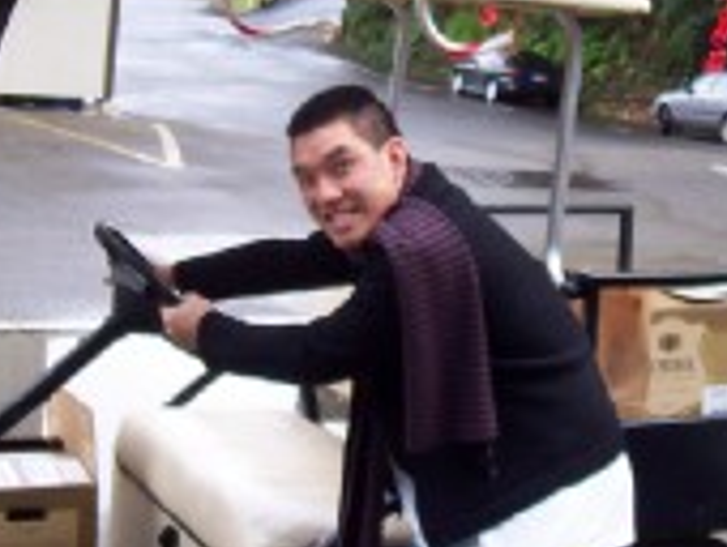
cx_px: 376
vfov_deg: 17.0
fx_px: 1830
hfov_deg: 22.5
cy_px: 188
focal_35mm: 87
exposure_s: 1/125
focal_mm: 5.6
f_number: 2.8
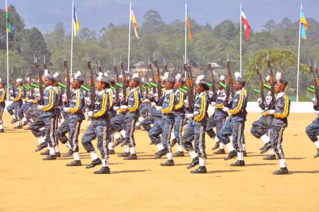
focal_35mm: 158
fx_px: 1393
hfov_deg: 13.1
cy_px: 106
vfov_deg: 8.7
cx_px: 160
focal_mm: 105
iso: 200
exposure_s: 1/160
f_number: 13
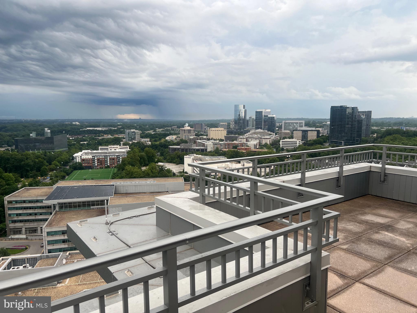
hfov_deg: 67.3
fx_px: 313
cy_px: 156
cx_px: 208
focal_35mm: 26
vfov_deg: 53.1
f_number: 1.5
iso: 50
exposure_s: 1/611
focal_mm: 5.7
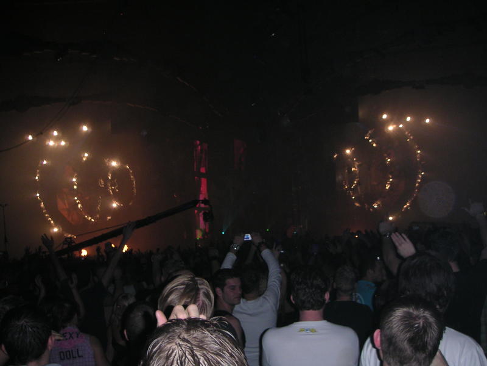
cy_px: 183
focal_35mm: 38
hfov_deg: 49.0
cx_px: 244
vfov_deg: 37.7
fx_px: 535
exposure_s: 1/90
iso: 100
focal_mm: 6
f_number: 2.8
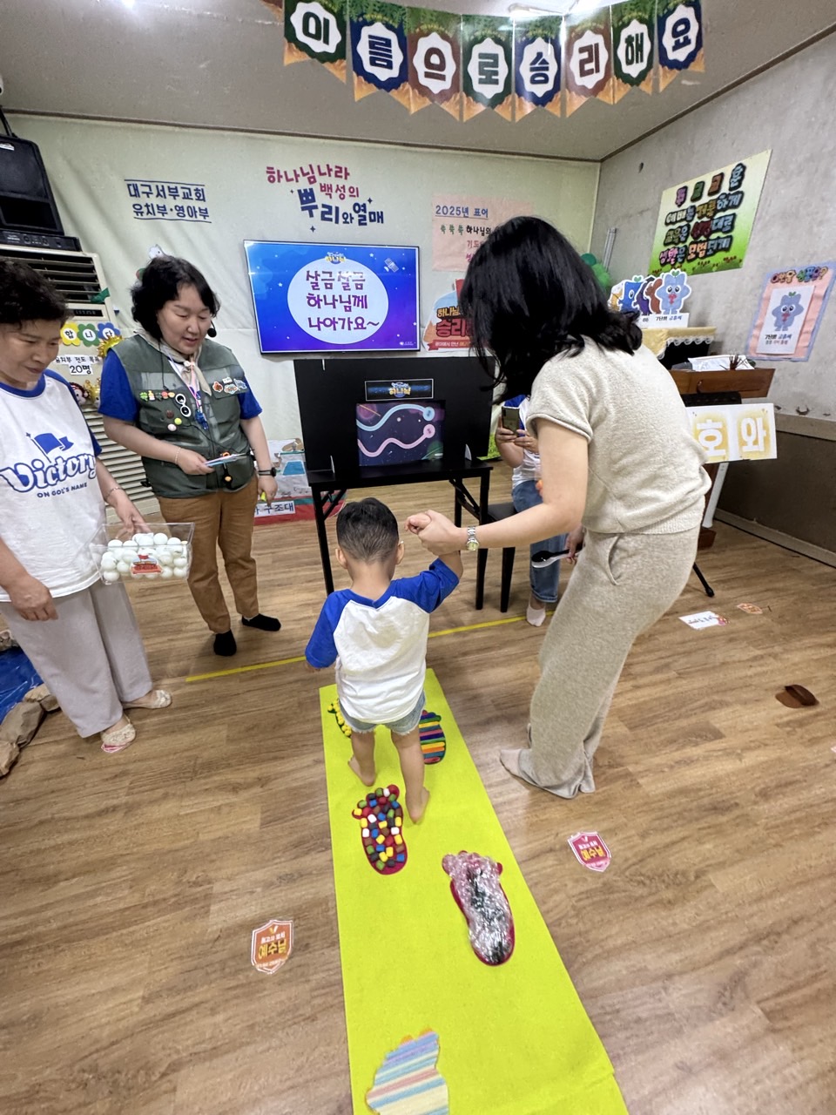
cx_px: 418
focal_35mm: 14
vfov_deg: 102.1
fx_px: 451
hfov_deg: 85.7
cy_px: 558
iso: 160
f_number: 2.2
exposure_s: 1/60
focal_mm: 2.22
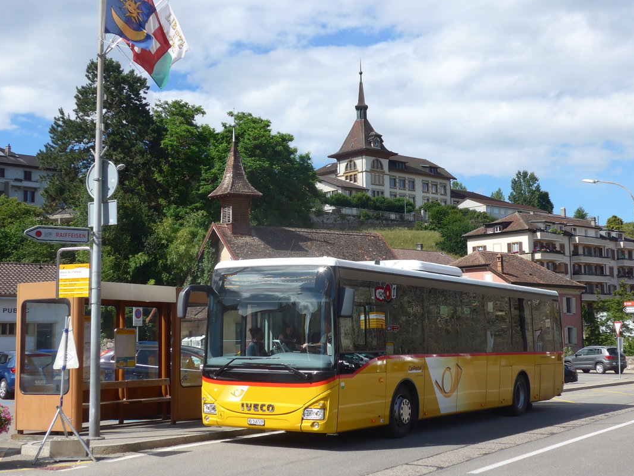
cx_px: 333
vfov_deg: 26.6
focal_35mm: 55
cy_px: 224
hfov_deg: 34.9
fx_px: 1007
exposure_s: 1/1000
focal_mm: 10.1
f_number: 3.2
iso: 80
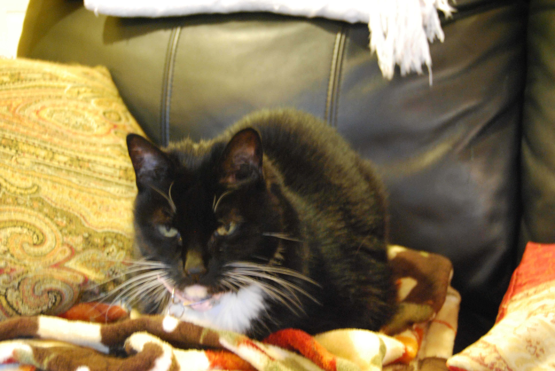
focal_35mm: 60
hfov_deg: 33.4
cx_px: 278
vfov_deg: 22.7
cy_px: 186
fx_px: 926
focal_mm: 40
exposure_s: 1/3
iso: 1600
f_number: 5
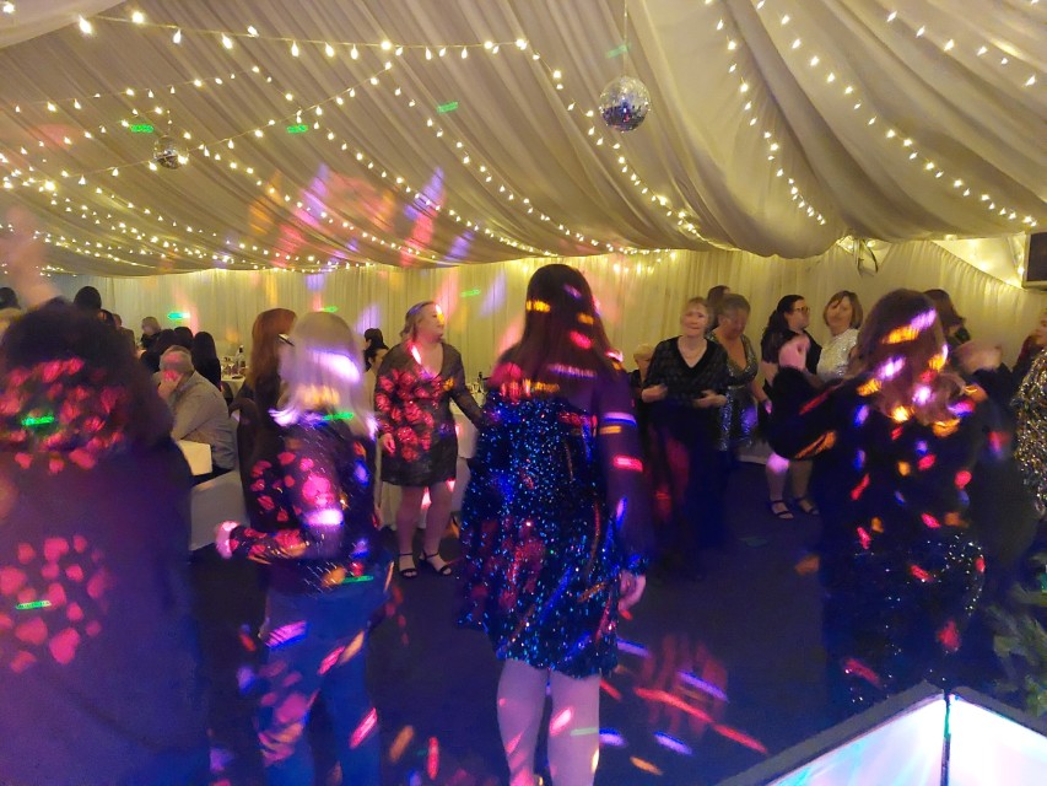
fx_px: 726
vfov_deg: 56.8
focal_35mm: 24
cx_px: 524
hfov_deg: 71.6
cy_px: 393
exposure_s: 1/17
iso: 2000
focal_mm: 5.23
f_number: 1.8
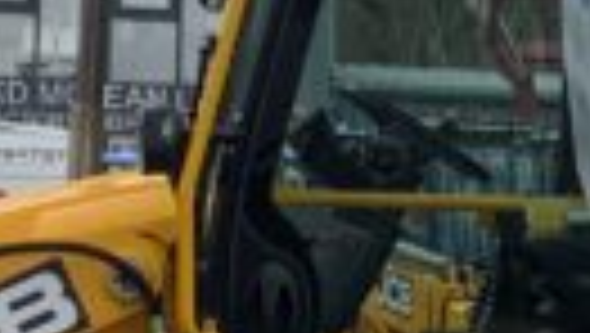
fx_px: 3868
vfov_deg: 4.9
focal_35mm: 247
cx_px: 640
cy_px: 207
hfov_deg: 8.7
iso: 16
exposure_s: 1/1015
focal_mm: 3
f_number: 1.8
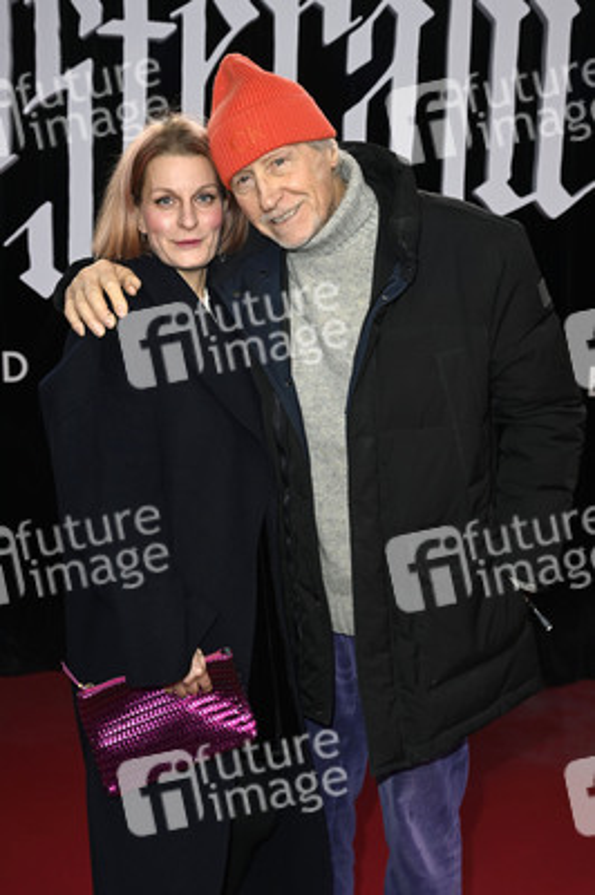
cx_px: 298
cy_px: 448
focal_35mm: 50
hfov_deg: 26.9
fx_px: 1242
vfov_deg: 39.6
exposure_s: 1/250
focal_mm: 50
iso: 1250
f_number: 5.6
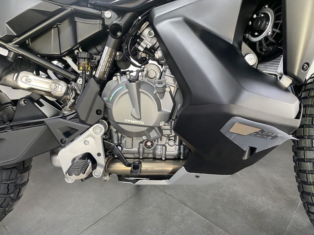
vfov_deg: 53.1
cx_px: 157
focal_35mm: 26
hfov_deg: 67.3
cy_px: 118
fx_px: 236
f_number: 1.8
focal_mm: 4.25
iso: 320
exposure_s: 1/50
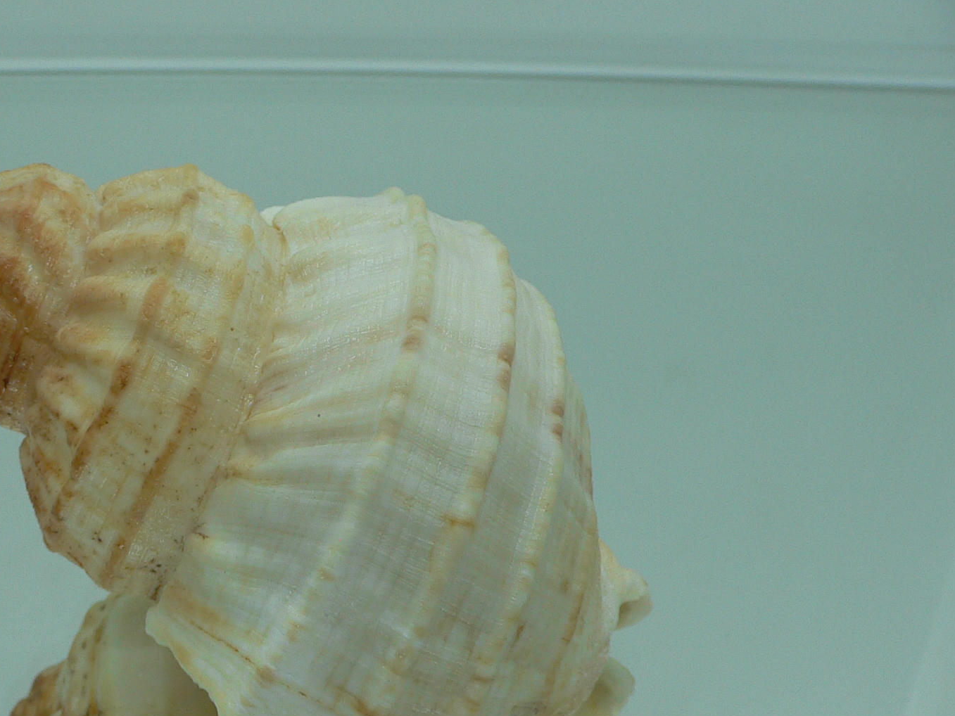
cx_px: 260
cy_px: 435
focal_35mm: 52
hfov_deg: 36.1
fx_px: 1435
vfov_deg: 28.0
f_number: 2.8
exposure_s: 1/80
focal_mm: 4.6
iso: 80
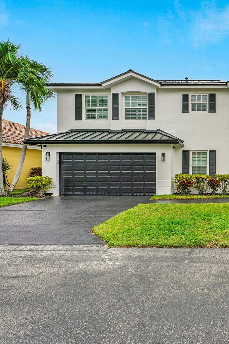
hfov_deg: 48.0
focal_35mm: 22
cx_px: 226
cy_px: 167
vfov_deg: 78.6
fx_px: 210
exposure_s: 1/500
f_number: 8
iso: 320
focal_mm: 14
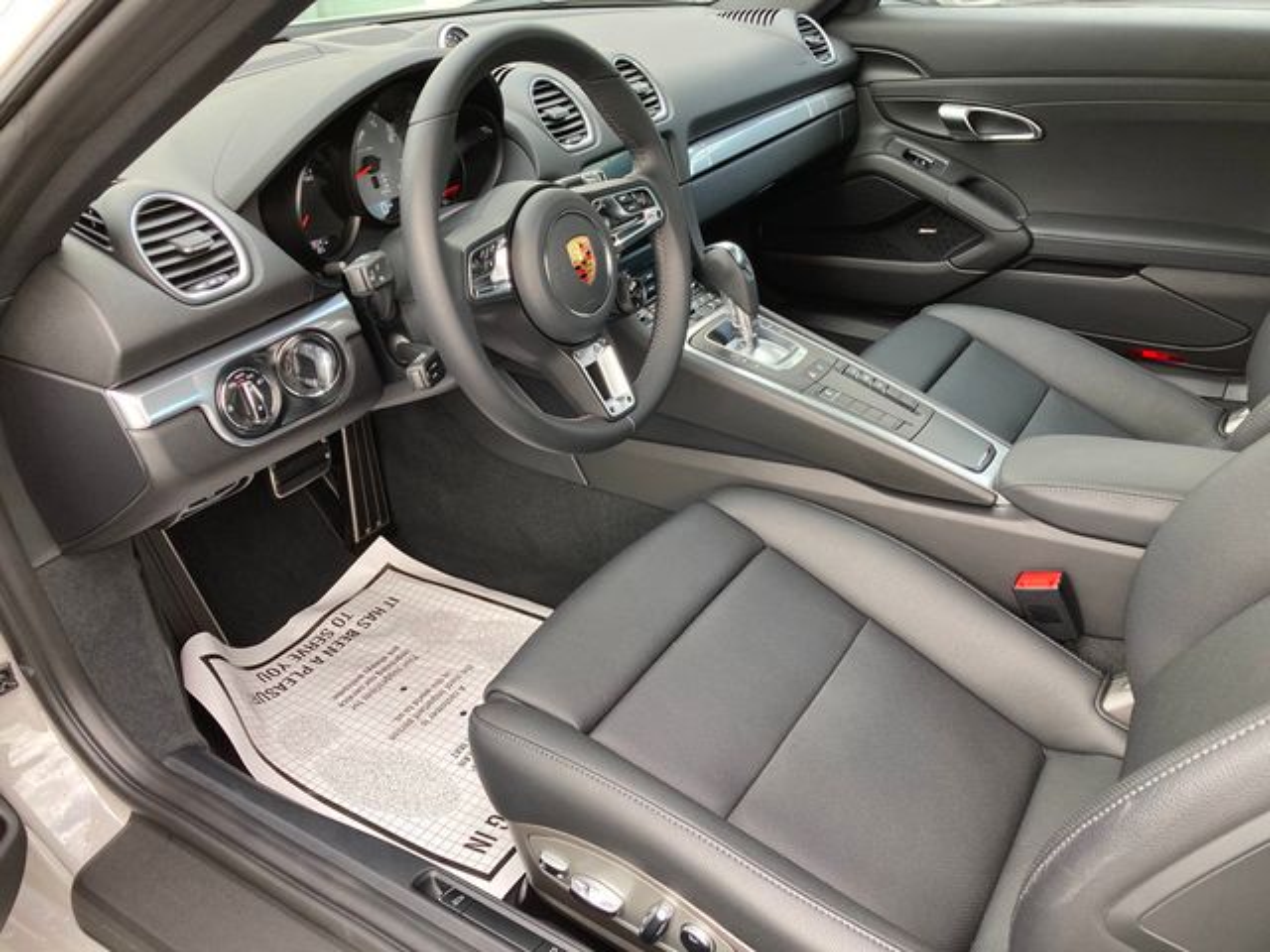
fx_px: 1027
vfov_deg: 49.7
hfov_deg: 63.4
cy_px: 476
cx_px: 635
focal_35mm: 28
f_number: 1.8
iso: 50
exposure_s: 1/121
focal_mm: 3.99
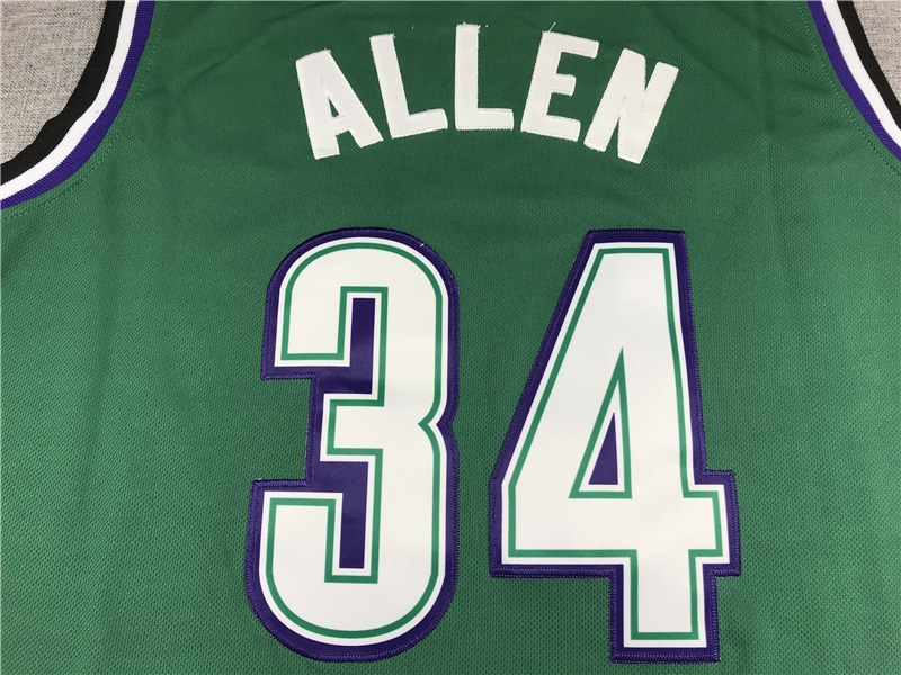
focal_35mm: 28
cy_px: 338
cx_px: 450
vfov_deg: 49.7
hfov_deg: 63.4
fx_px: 729
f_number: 1.8
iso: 25
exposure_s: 1/50
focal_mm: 3.99
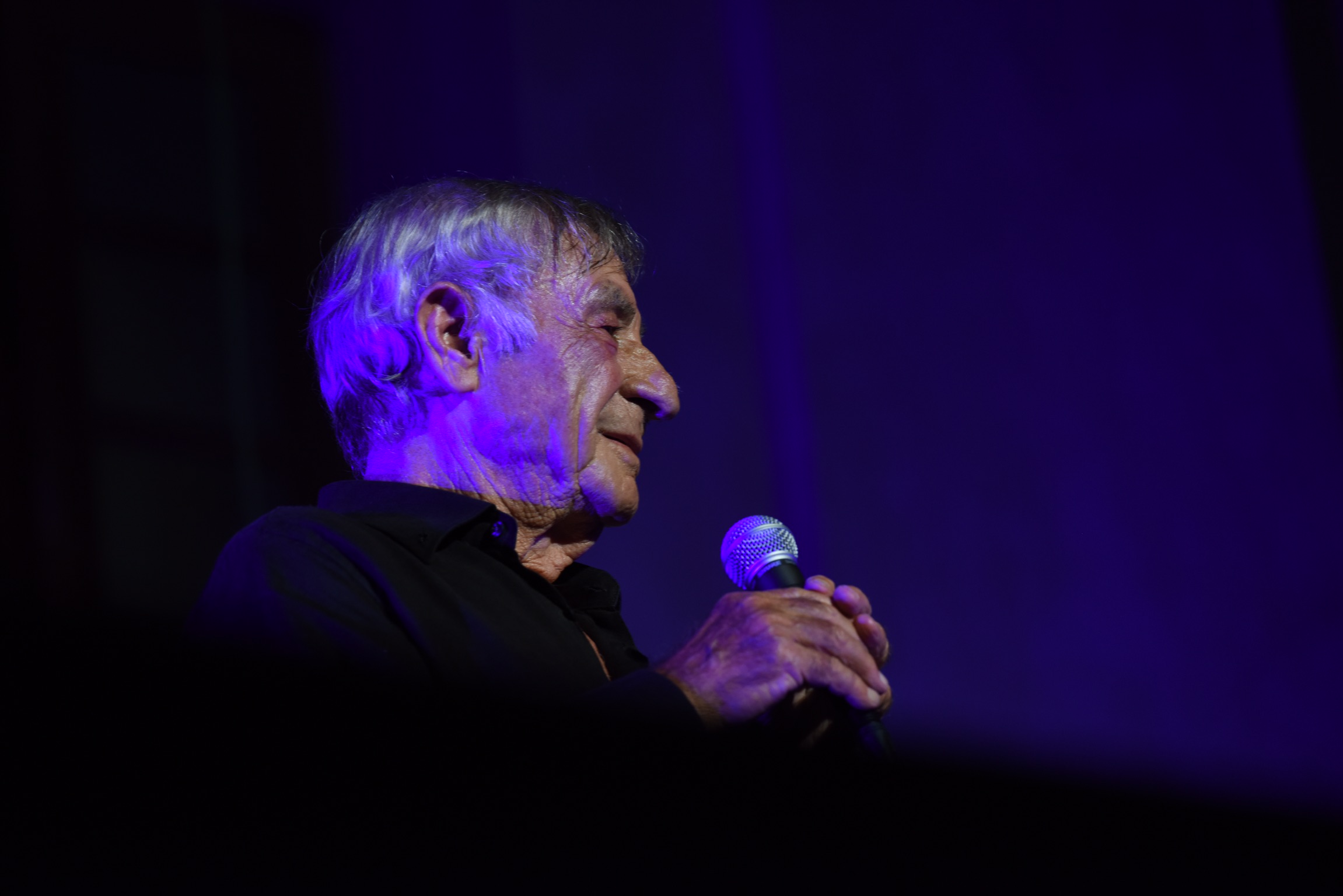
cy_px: 448
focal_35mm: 200
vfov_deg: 6.9
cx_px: 672
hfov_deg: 10.3
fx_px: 7463
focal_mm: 200
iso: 1000
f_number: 4.5
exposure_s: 1/125
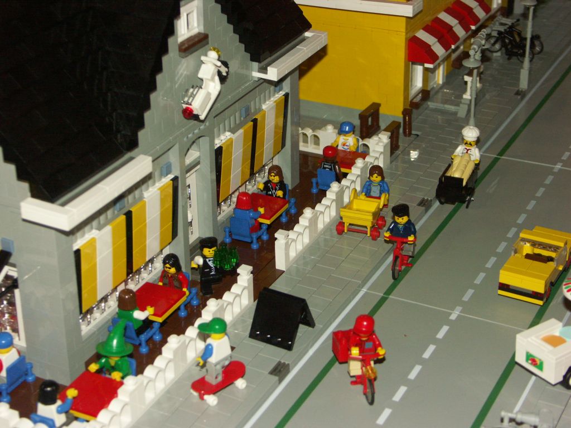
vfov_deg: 20.7
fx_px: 1171
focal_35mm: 71
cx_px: 286
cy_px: 214
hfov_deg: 27.4
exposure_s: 1/60
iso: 200
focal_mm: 18.11
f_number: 3.2
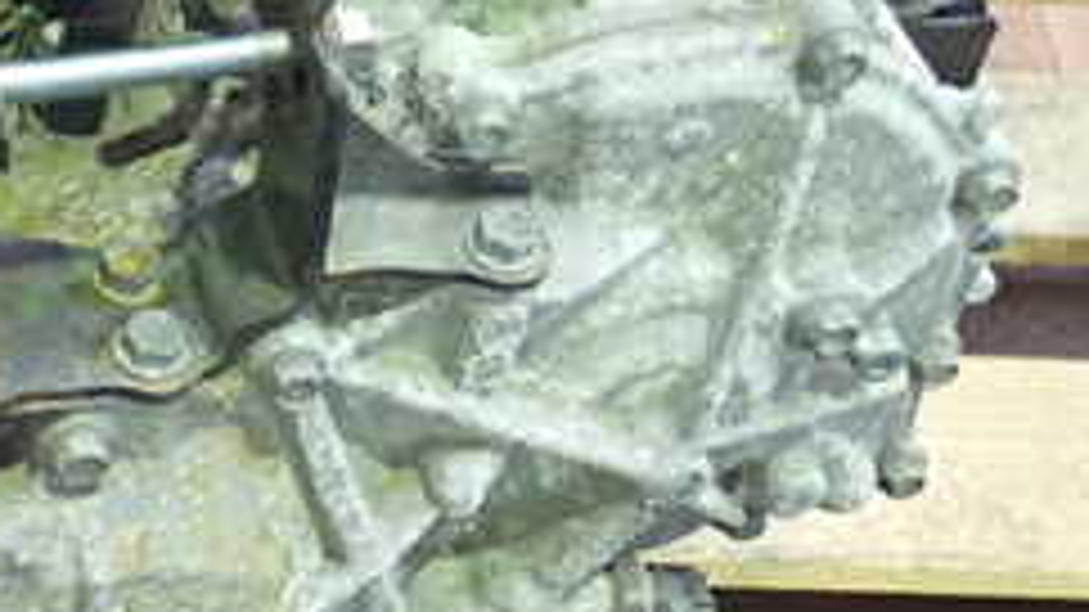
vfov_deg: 14.9
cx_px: 76
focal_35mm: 81
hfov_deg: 25.3
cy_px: 432
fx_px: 2338
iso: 800
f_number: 2.3
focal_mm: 5.4
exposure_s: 1/30
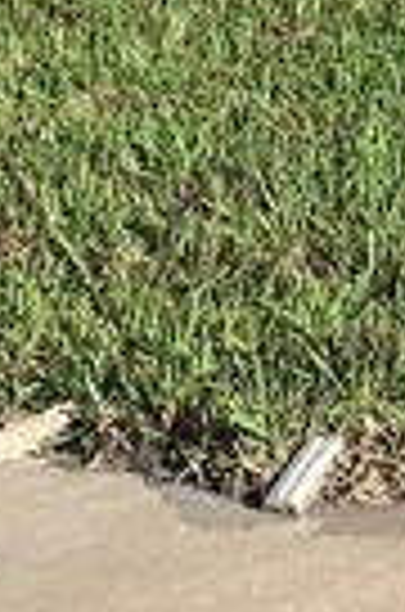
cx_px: 1044
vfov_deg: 9.1
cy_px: -855
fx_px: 3460
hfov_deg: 6.3
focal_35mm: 204
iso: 25
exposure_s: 1/2755
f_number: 1.8
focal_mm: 4.25
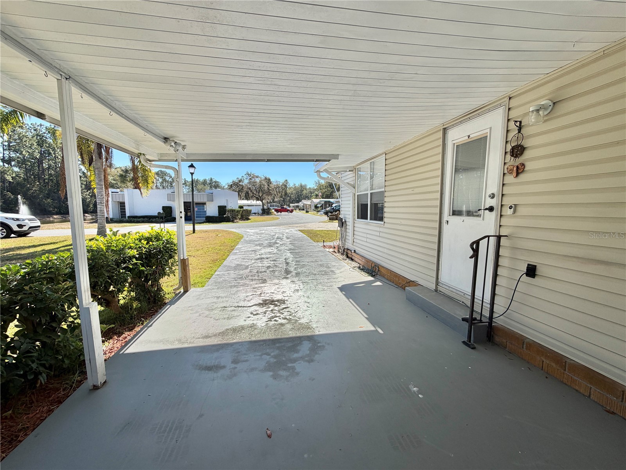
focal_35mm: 14
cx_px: 313
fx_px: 253
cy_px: 235
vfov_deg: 85.7
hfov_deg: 102.1
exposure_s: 1/770
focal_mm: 2.22
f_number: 2.2
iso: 32
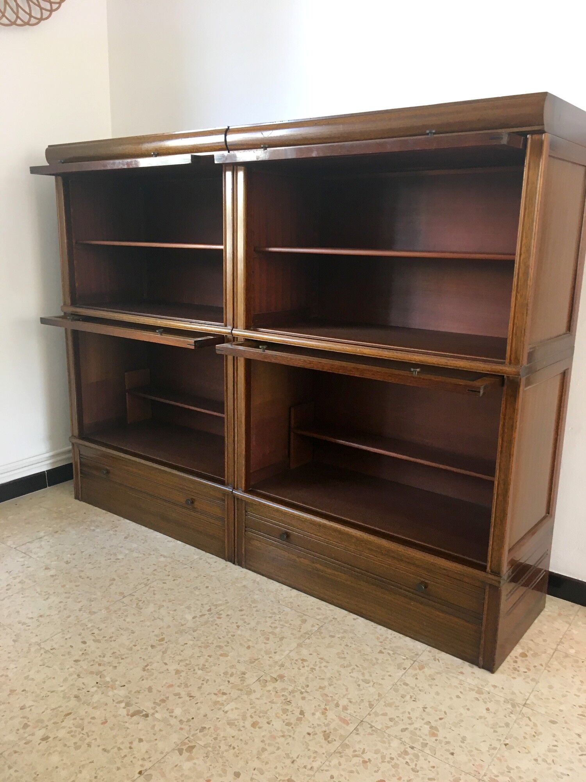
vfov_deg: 61.7
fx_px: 655
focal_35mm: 29
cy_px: 391
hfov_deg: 48.2
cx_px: 293
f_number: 2.2
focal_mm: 4.15
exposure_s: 1/33
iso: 100
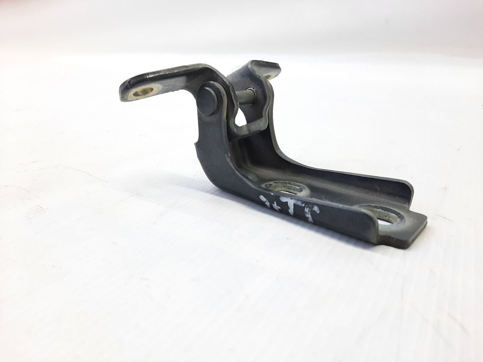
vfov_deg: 54.9
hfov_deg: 69.4
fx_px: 349
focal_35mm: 25
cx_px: 242
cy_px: 181
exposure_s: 1/50
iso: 80
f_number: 2
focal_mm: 4.6
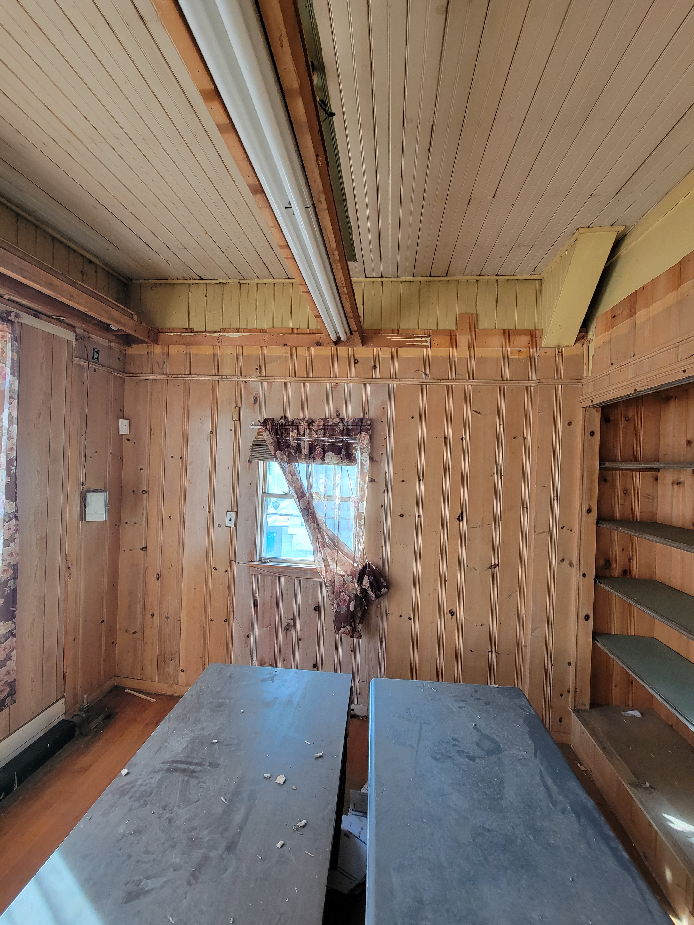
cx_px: 347
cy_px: 462
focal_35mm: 13
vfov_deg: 106.2
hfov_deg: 89.9
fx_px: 348
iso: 160
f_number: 2.2
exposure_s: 1/60
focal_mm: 2.2
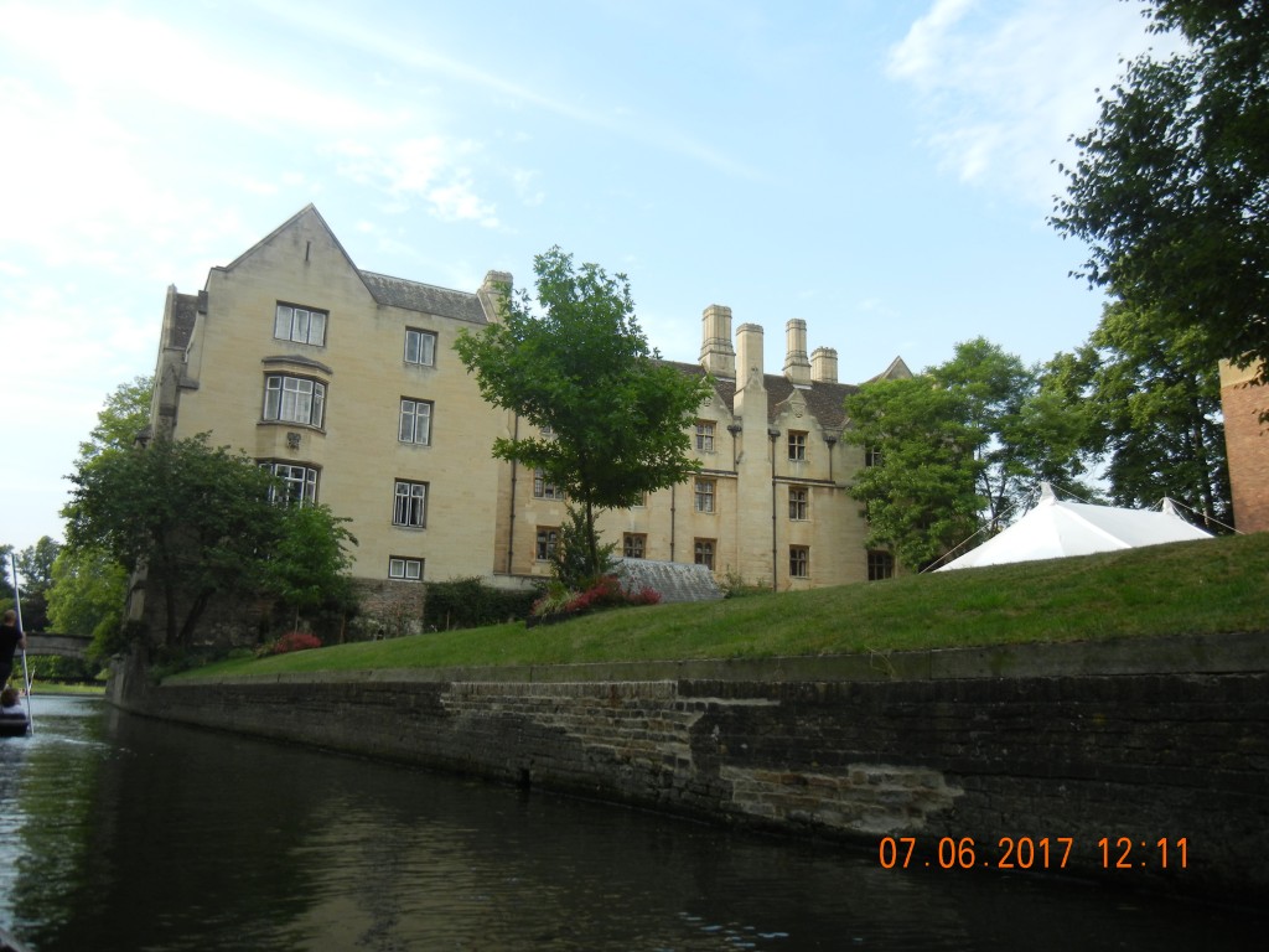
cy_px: 476
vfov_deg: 46.8
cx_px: 634
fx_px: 1100
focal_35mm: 30
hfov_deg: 60.0
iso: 160
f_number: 3.5
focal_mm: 5.4
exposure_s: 1/482
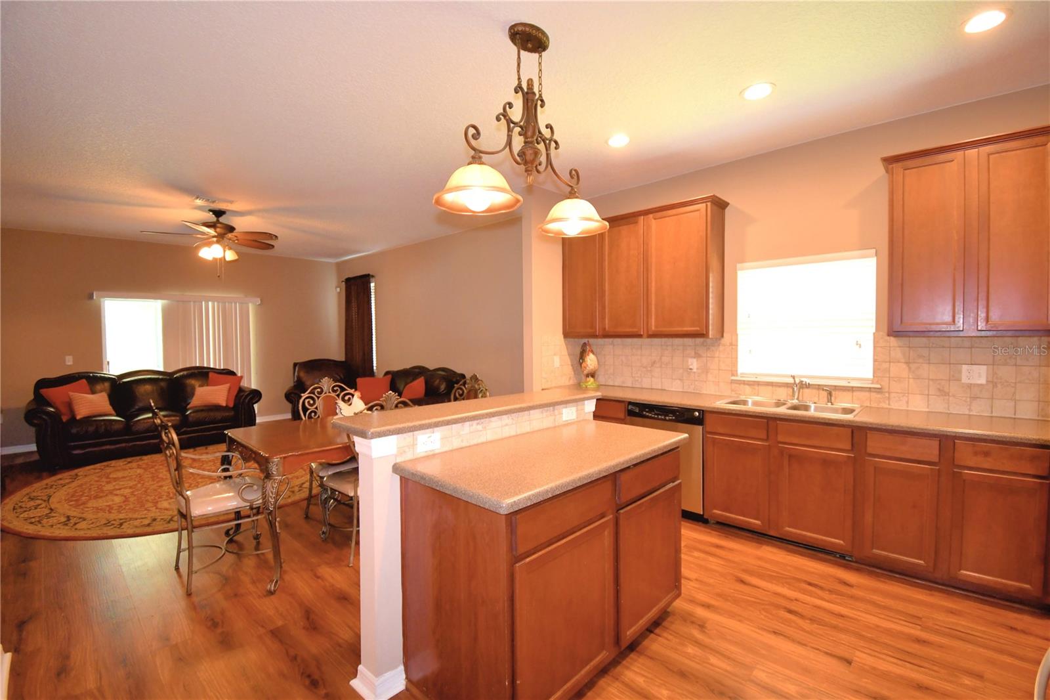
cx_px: 525
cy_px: 350
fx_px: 437
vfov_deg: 77.3
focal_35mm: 15
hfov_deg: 100.4
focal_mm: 10
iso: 640
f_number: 4.5
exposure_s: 1/30
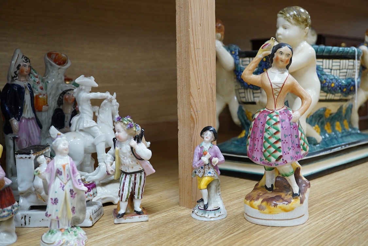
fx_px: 460
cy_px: 123
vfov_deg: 29.9
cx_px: 184
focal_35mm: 45
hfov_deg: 43.6
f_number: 8
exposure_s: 1/200
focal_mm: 30
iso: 2500
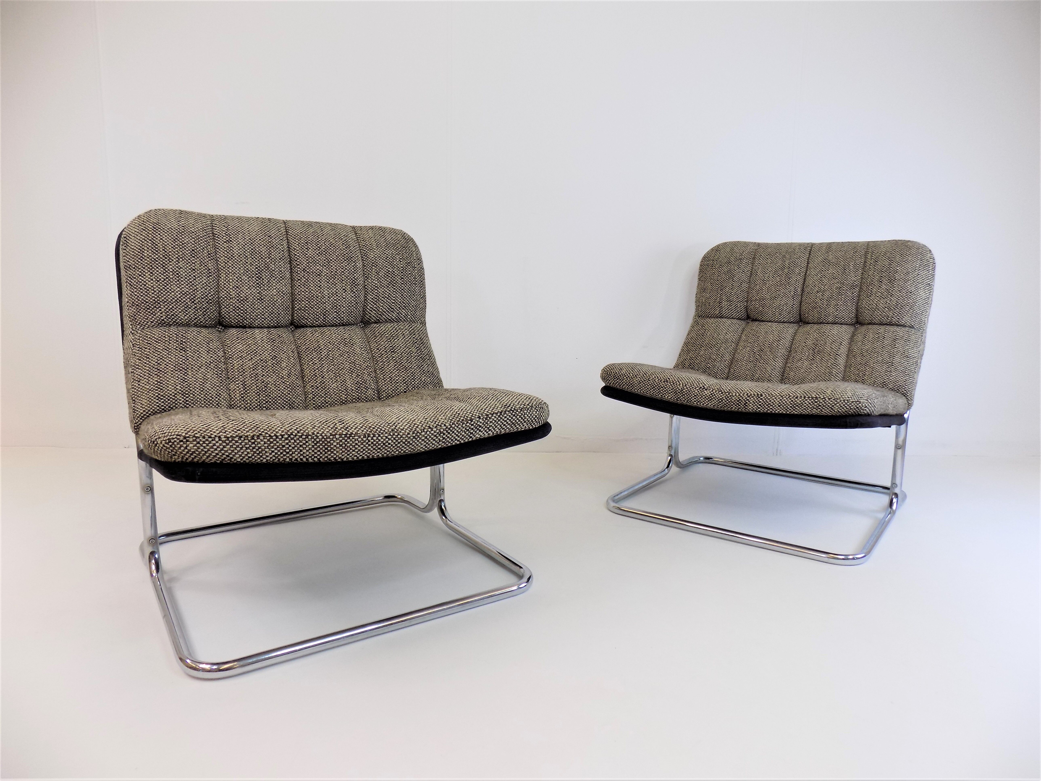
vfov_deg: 58.9
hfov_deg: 73.9
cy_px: 390
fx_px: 692
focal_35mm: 23
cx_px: 520
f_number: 3.1
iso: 80
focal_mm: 4
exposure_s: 1/40
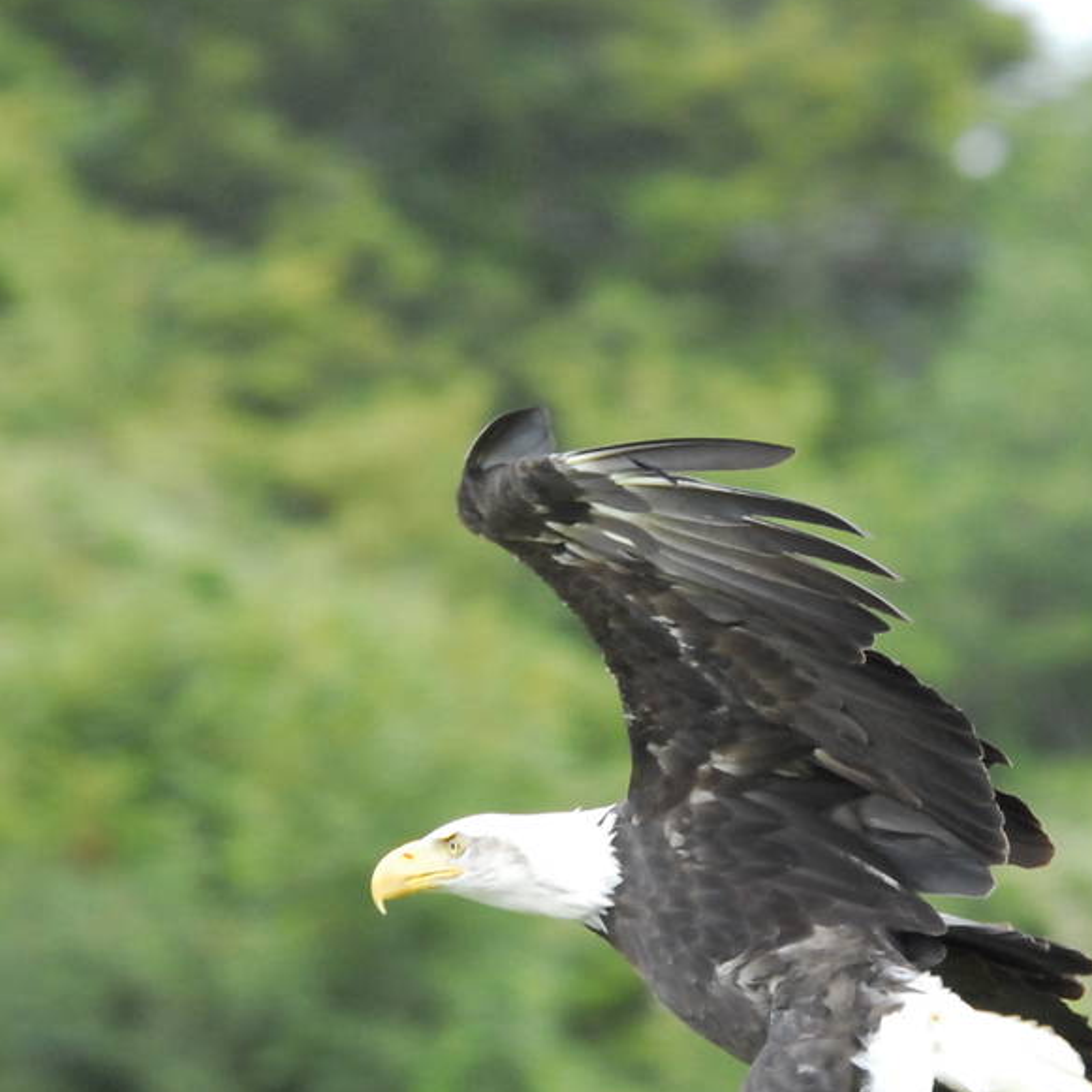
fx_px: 31372
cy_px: 723
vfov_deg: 2.0
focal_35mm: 879
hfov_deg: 2.0
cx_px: 720
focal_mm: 250
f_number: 5.6
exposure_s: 1/500
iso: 1000
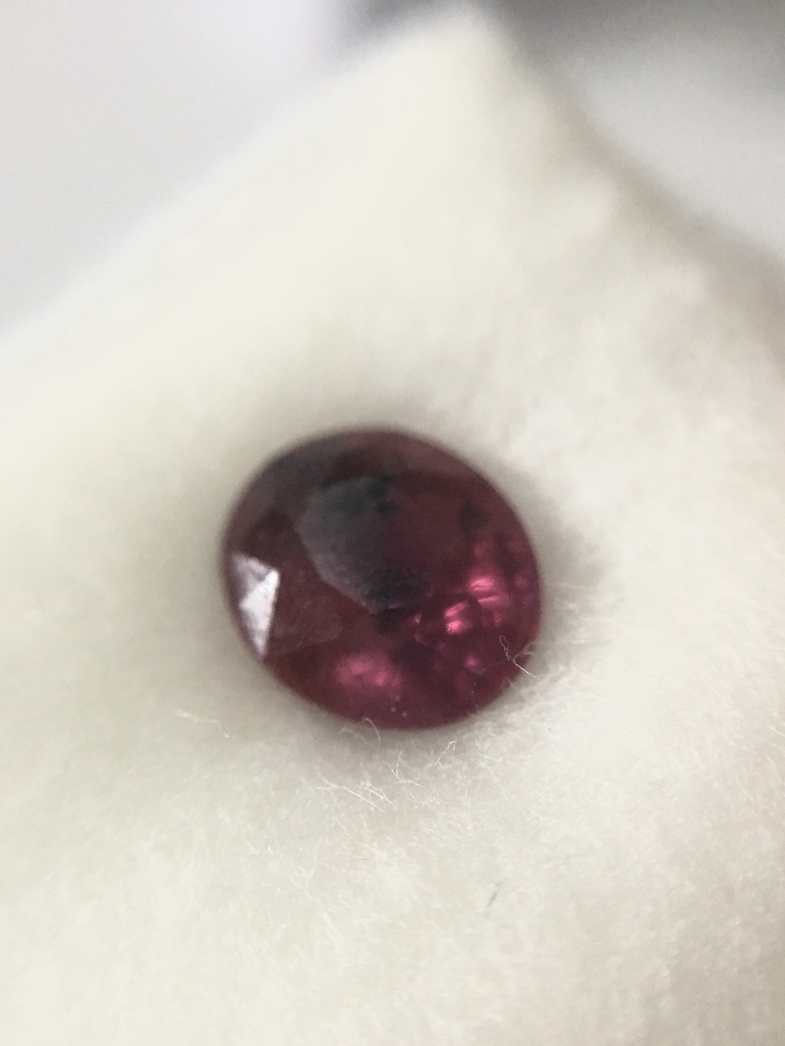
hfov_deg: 48.2
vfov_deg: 61.7
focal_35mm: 29
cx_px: 392
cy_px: 523
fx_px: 877
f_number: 2.2
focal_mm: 4.15
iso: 125
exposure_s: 1/33
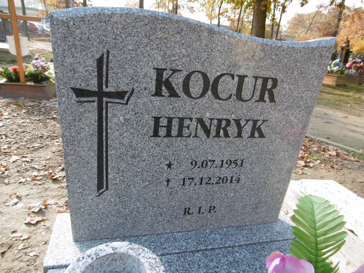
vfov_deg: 56.8
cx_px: 182
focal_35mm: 24
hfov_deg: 71.6
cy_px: 136
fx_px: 252
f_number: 3.1
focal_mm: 4.3
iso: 100
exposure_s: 1/160
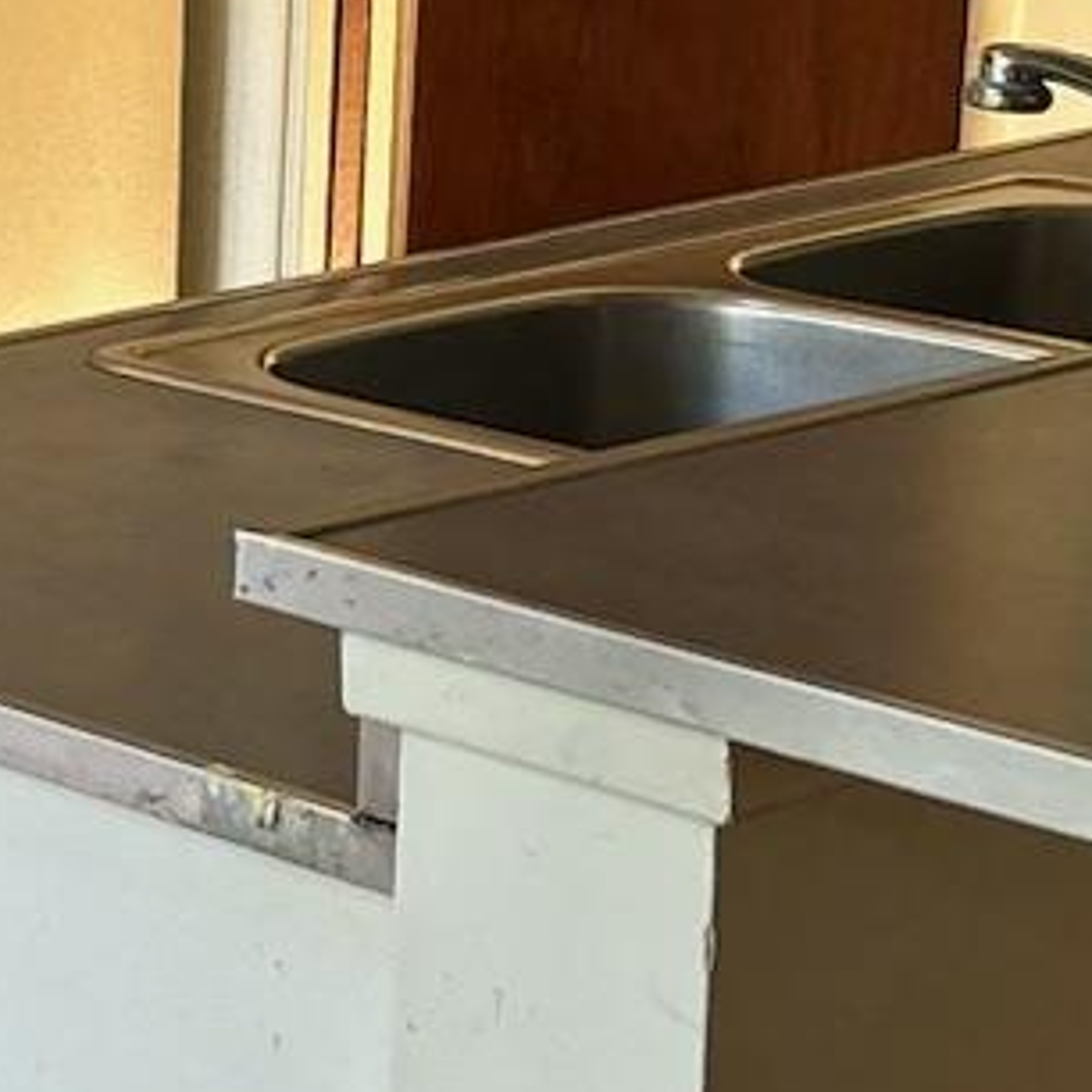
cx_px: -1449
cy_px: 86
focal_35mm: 120
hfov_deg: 12.0
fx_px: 4283
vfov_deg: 14.4
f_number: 1.6
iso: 125
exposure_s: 1/120
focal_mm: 5.96
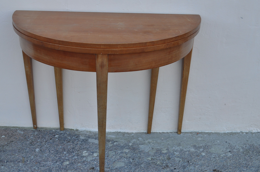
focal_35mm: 45
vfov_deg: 29.8
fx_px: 325
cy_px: 96
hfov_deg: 43.6
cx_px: 119
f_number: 5.6
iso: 220
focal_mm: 26
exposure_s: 1/125
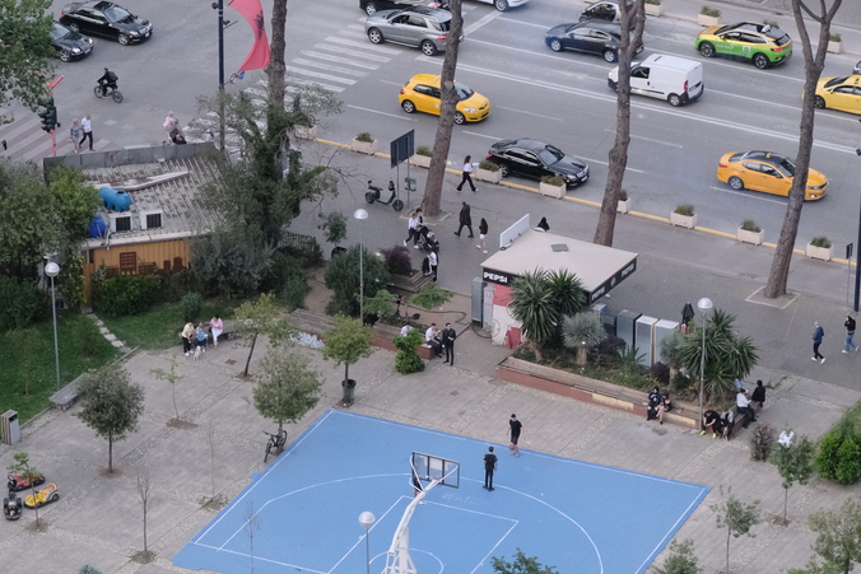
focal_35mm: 159
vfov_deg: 8.6
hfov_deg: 12.9
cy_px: 390
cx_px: 260
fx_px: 3803
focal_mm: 70
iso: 3200
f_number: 8
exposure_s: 1/210
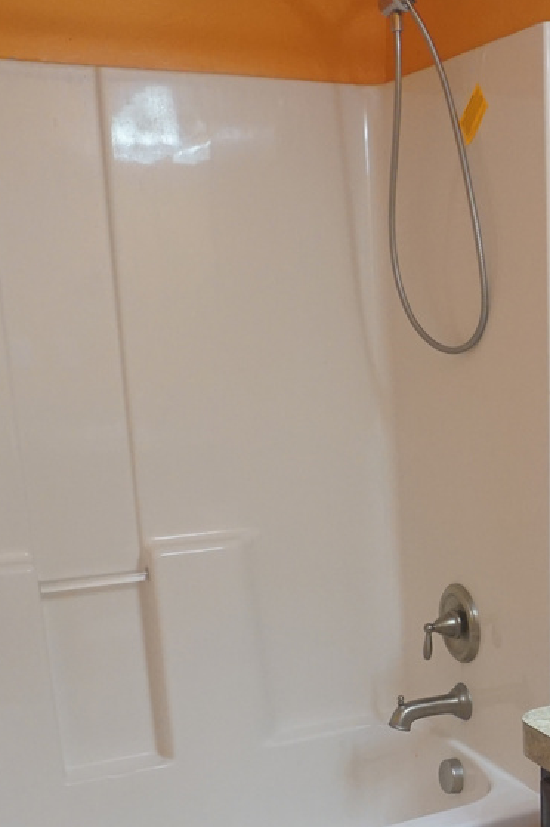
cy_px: 654
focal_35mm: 66
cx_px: 556
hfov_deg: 19.9
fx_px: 1514
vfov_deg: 29.9
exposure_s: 1/160
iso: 800
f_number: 4
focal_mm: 16
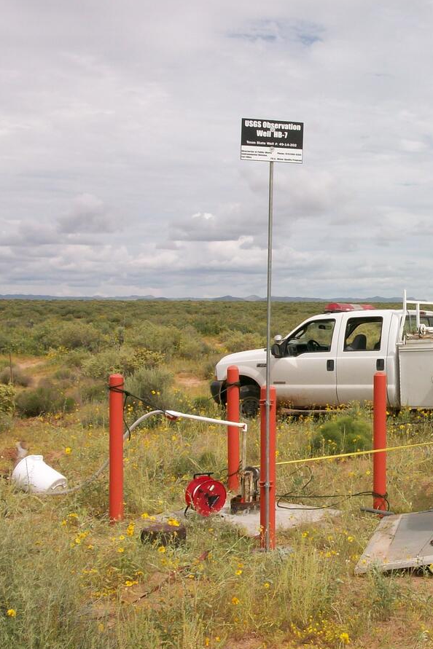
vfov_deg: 37.5
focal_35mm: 53
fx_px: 956
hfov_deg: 24.4
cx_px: 427
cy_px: 322
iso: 64
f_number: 5.5
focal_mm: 5.7
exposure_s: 1/508
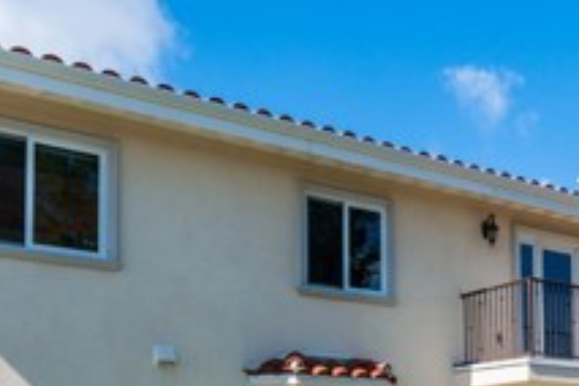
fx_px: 868
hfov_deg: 35.8
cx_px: 457
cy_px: 404
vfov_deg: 23.8
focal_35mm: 54
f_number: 14
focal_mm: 12
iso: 200
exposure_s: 1/160
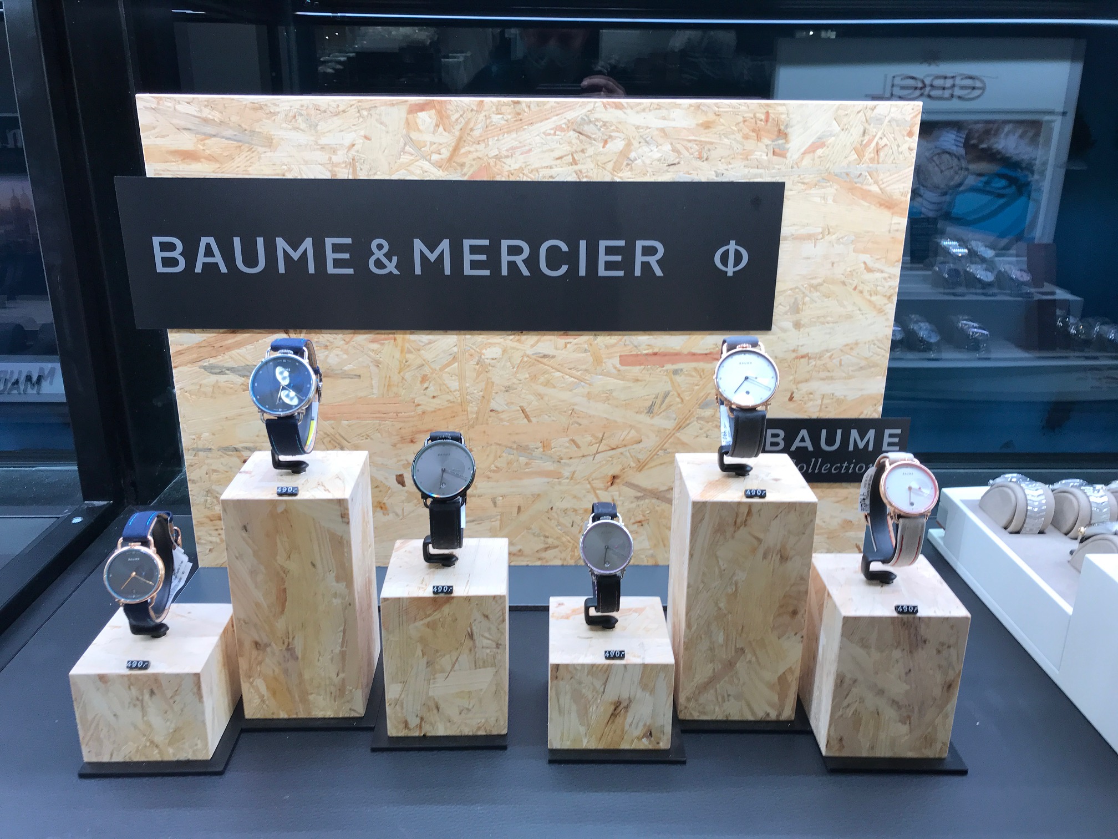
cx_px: 559
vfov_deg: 49.7
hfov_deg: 63.4
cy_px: 420
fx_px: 904
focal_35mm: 28
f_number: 1.8
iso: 32
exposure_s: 1/50
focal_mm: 3.99
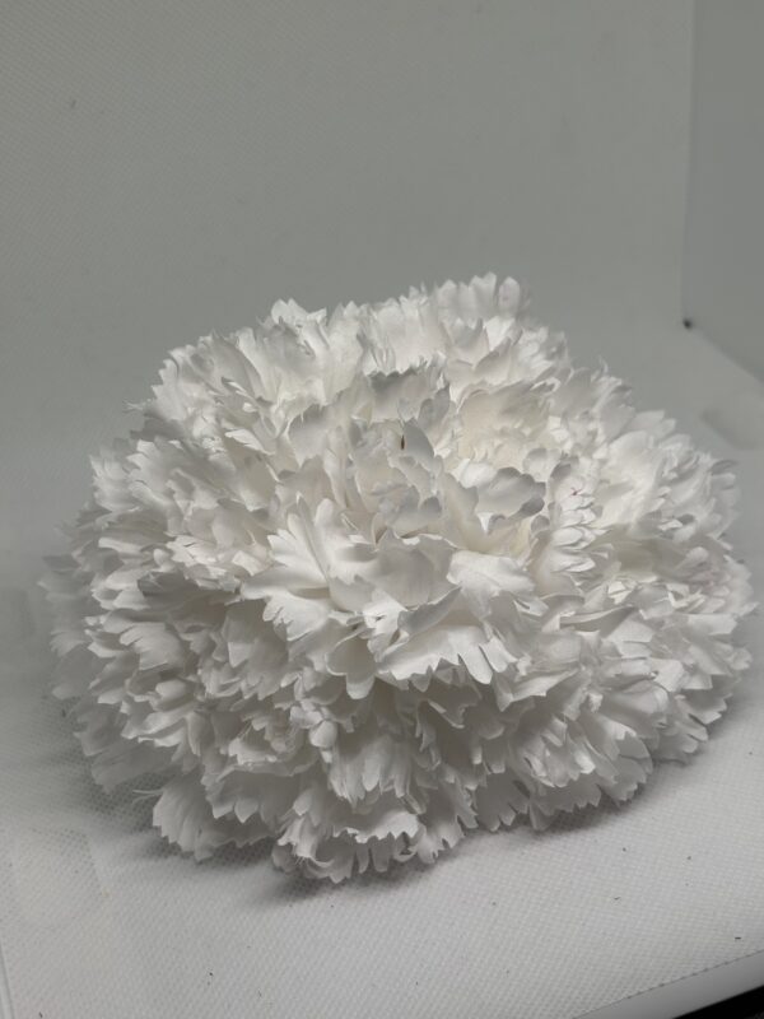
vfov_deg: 36.8
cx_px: 382
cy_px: 510
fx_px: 1530
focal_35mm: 52
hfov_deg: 28.0
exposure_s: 1/384
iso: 32
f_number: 1.6
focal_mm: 5.96
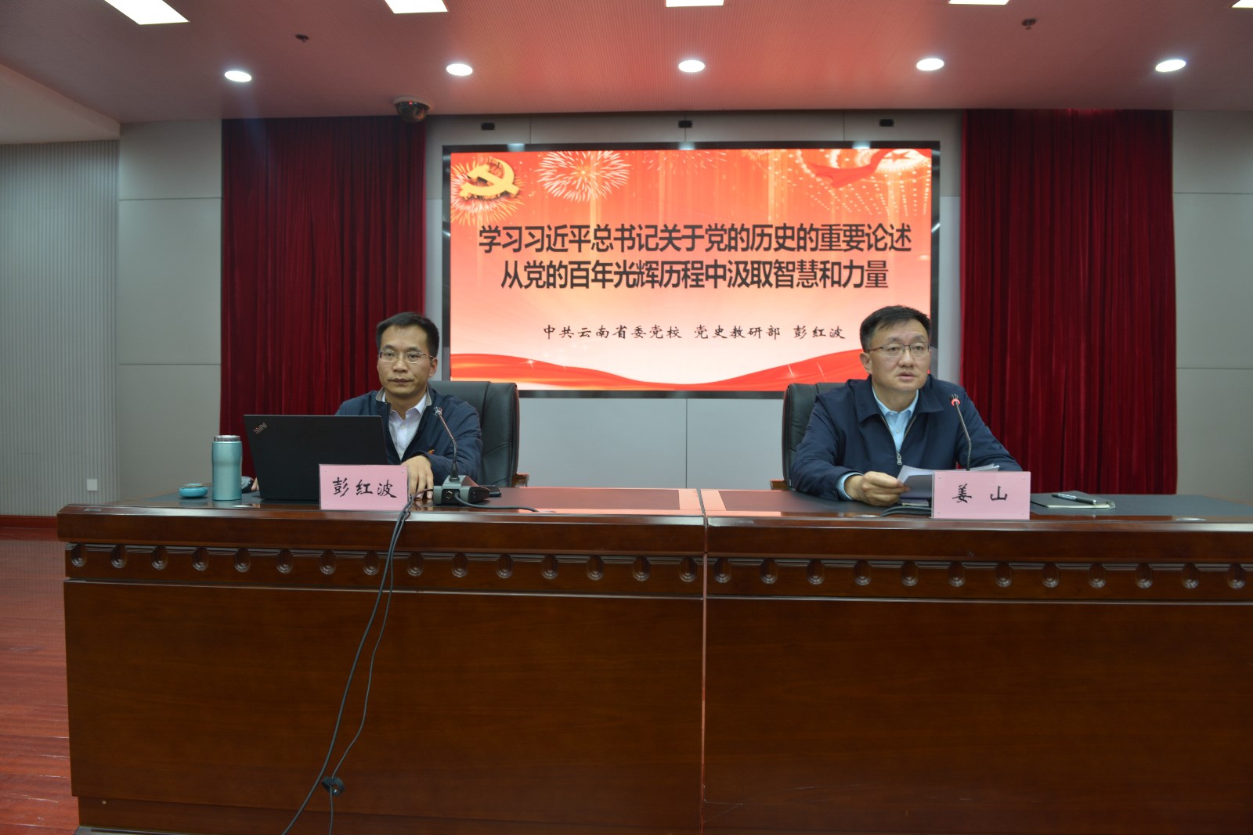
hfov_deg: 73.7
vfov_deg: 53.1
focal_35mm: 24
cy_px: 418
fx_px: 835
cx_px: 626
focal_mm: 24
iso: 280
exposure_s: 1/25
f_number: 5
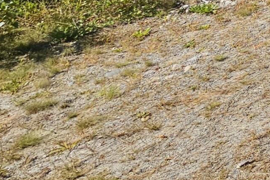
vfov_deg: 17.8
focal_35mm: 63
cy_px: -133
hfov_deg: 16.6
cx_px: 606
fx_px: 472
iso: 50
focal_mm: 2.2
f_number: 2.2
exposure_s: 1/1677
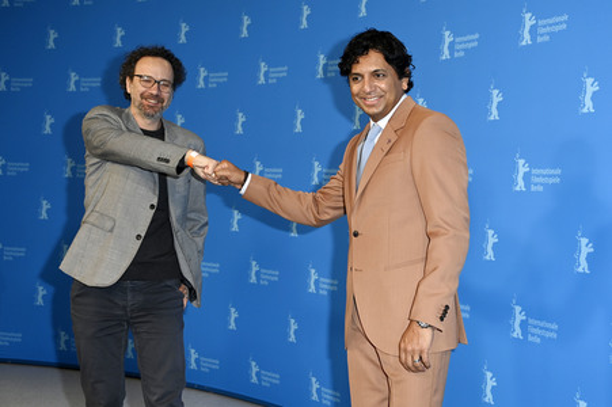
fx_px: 883
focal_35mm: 52
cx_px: 306
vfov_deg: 26.0
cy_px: 204
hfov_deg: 38.2
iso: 1250
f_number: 5.6
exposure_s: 1/250
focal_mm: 52
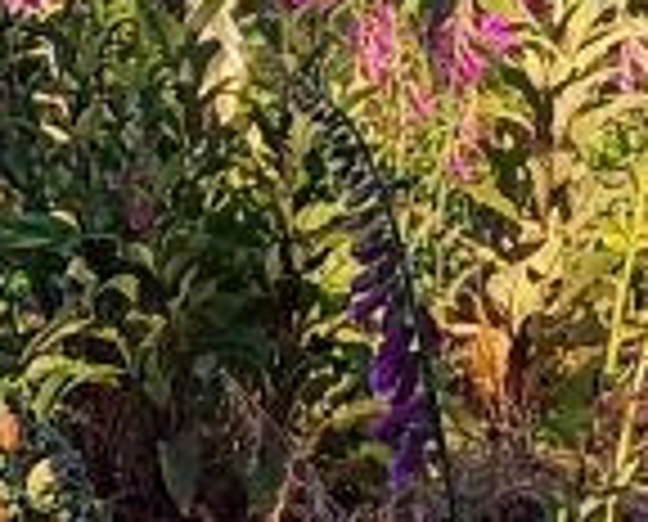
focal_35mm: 167
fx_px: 3211
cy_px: -227
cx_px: 1161
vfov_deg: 9.1
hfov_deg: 10.8
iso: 50
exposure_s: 1/1130
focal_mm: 5.4
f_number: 1.8
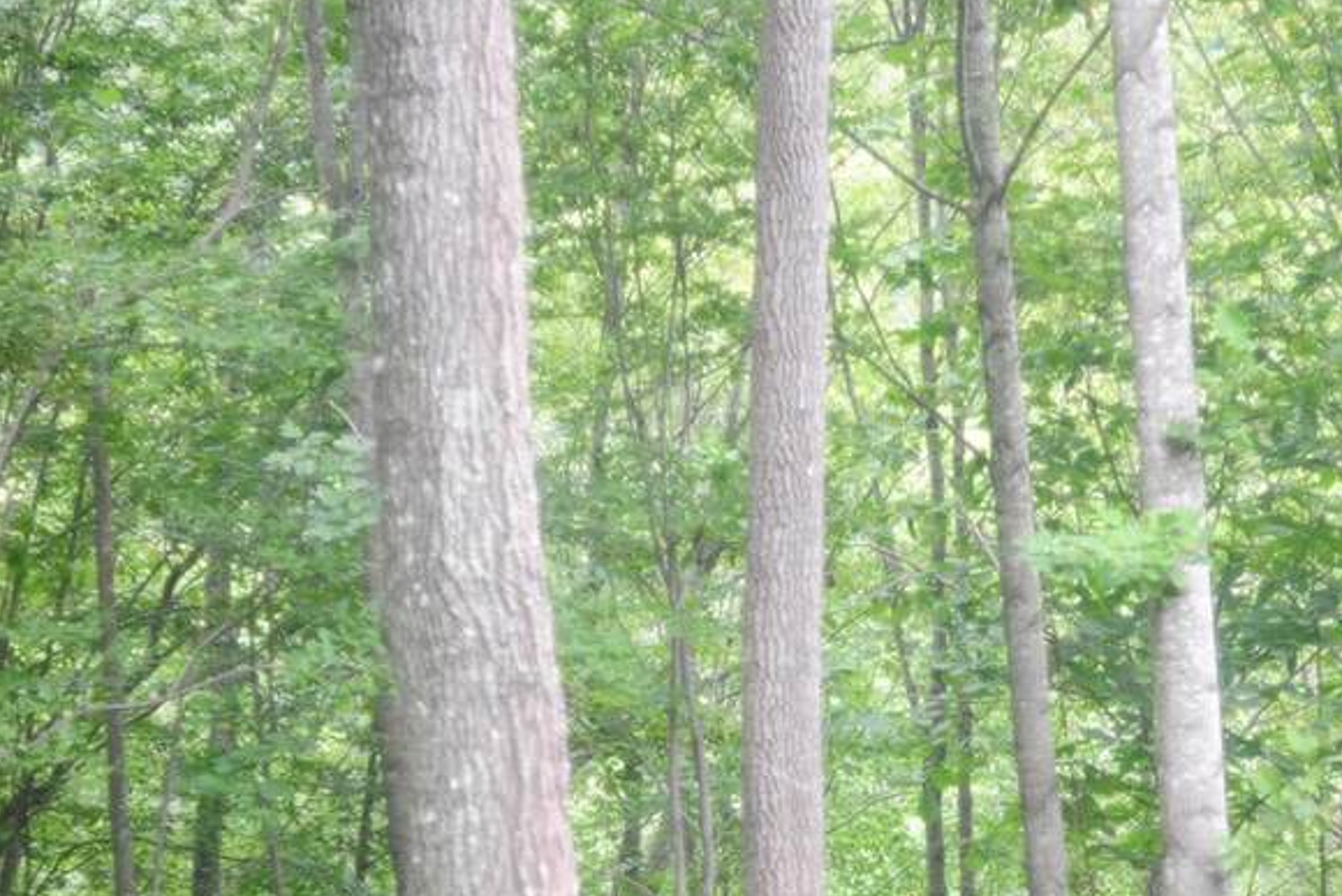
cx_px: 926
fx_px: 16443
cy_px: 816
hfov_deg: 4.7
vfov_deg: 3.1
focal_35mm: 441
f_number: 4.5
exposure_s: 1/125
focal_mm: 200
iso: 200
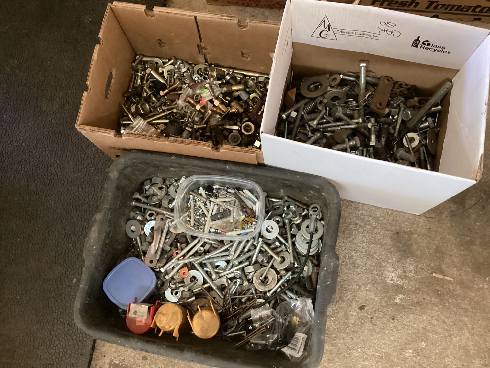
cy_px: 184
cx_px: 245
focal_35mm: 31
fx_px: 439
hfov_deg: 58.3
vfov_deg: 45.4
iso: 640
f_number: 2.4
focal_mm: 3.3
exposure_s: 1/24
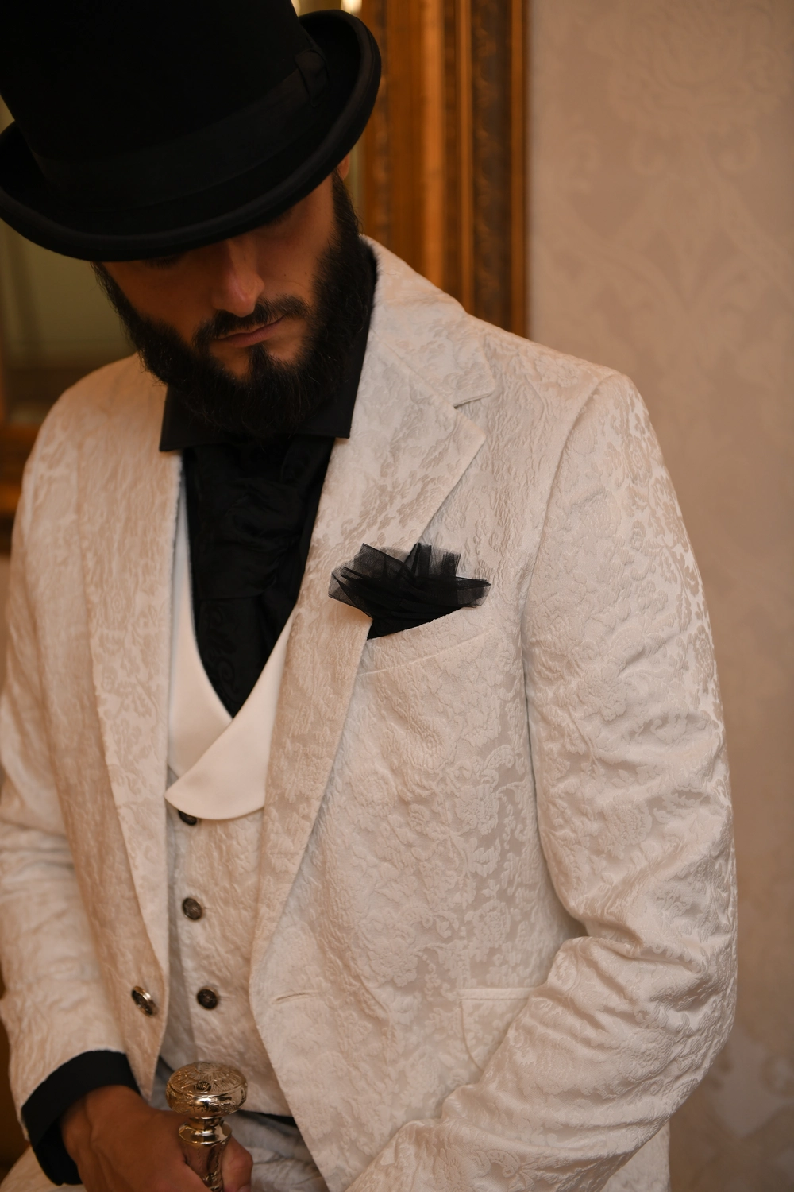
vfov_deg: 39.6
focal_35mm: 50
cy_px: 596
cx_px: 397
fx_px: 1654
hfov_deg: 27.0
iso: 500
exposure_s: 1/250
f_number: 2.8
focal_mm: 50
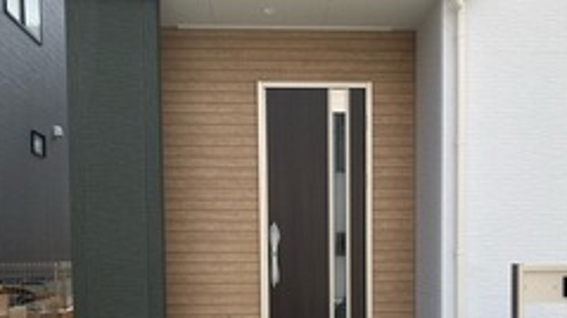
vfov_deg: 25.1
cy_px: 287
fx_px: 691
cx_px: 306
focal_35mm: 46
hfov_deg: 44.6
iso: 20
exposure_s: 1/1171
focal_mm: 3.99
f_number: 1.8
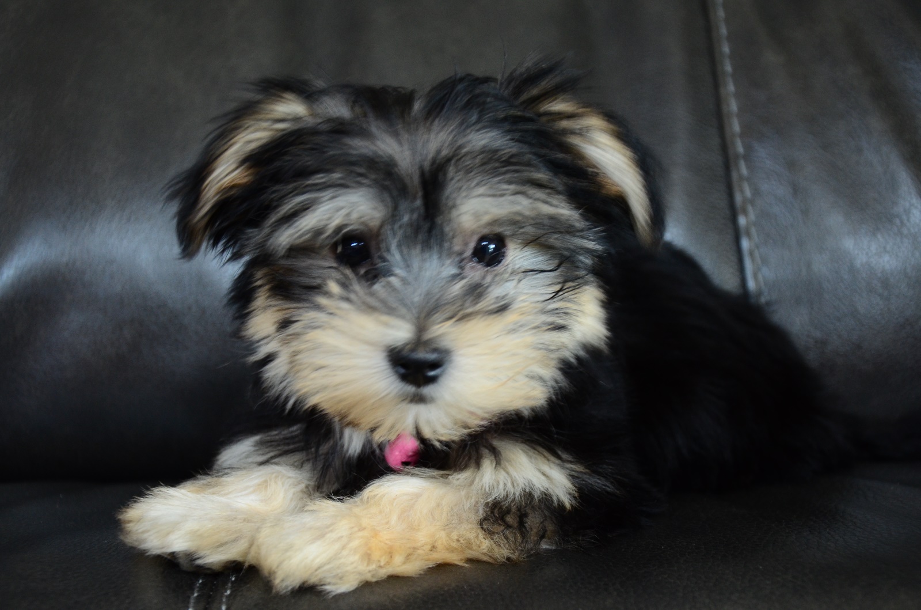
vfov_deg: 21.5
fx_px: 1608
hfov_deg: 32.0
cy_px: 305
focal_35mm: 63
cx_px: 460
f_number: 4.8
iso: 800
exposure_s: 1/10
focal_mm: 42
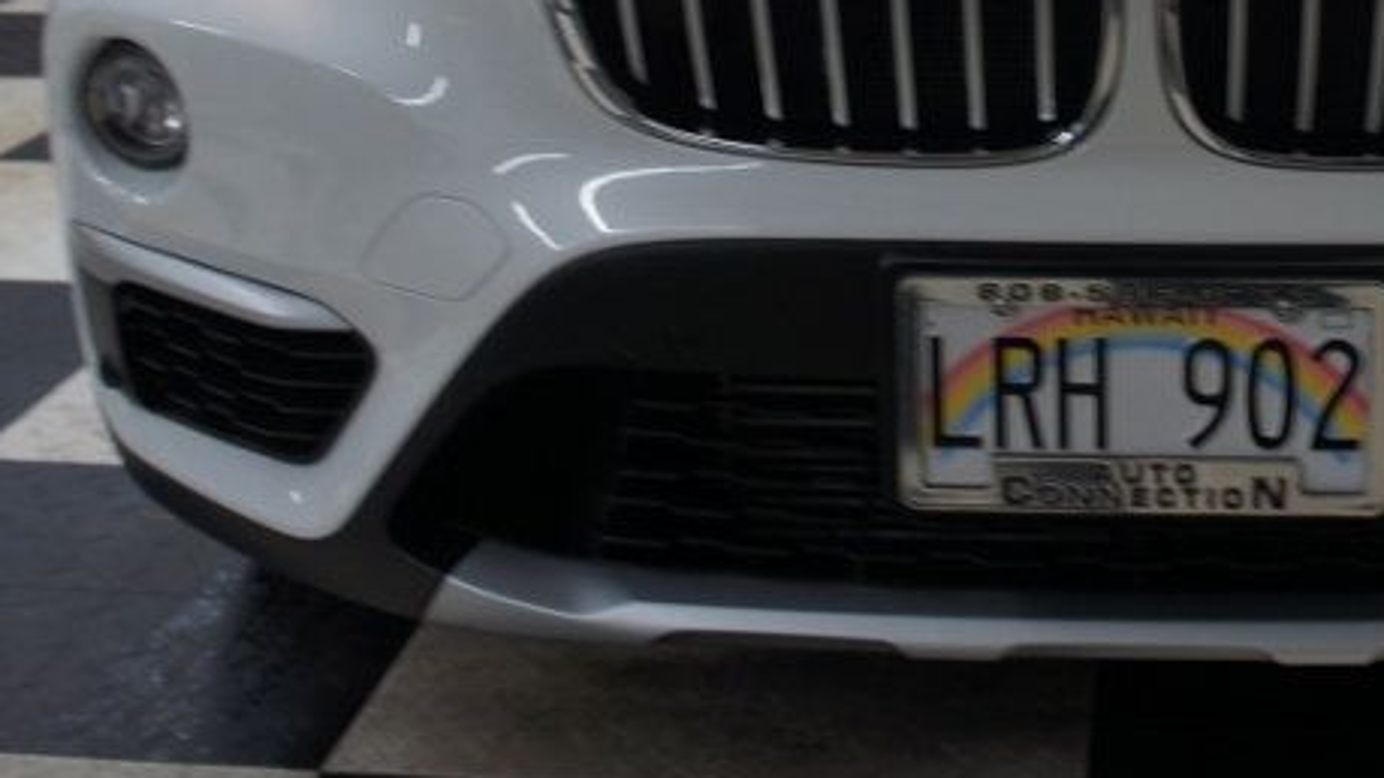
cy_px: -95
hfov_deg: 32.3
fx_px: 2312
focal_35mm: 63
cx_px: 1134
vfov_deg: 18.3
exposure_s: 1/40
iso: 200
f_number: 4
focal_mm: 18
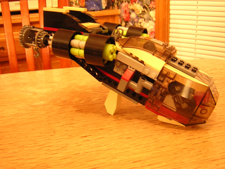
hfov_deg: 51.4
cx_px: 112
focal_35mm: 36
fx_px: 234
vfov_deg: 39.7
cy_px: 84
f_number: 2.6
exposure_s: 1/3.4
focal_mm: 4.7
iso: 368
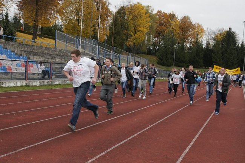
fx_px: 306
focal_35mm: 45
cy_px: 82
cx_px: 122
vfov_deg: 29.8
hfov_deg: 43.6
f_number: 13
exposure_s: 1/160
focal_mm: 30
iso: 800
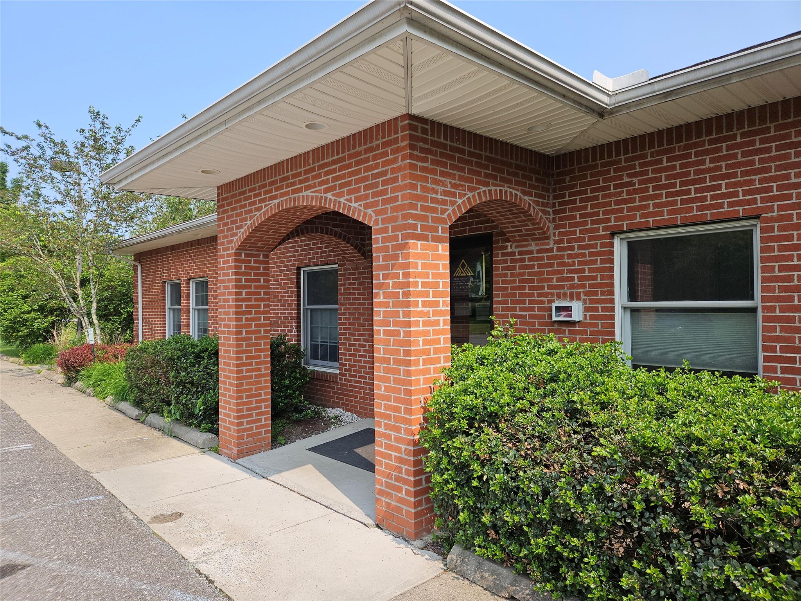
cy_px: 300
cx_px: 400
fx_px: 532
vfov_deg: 58.9
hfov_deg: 73.9
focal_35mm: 23
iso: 25
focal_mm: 5.4
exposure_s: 1/939
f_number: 1.8
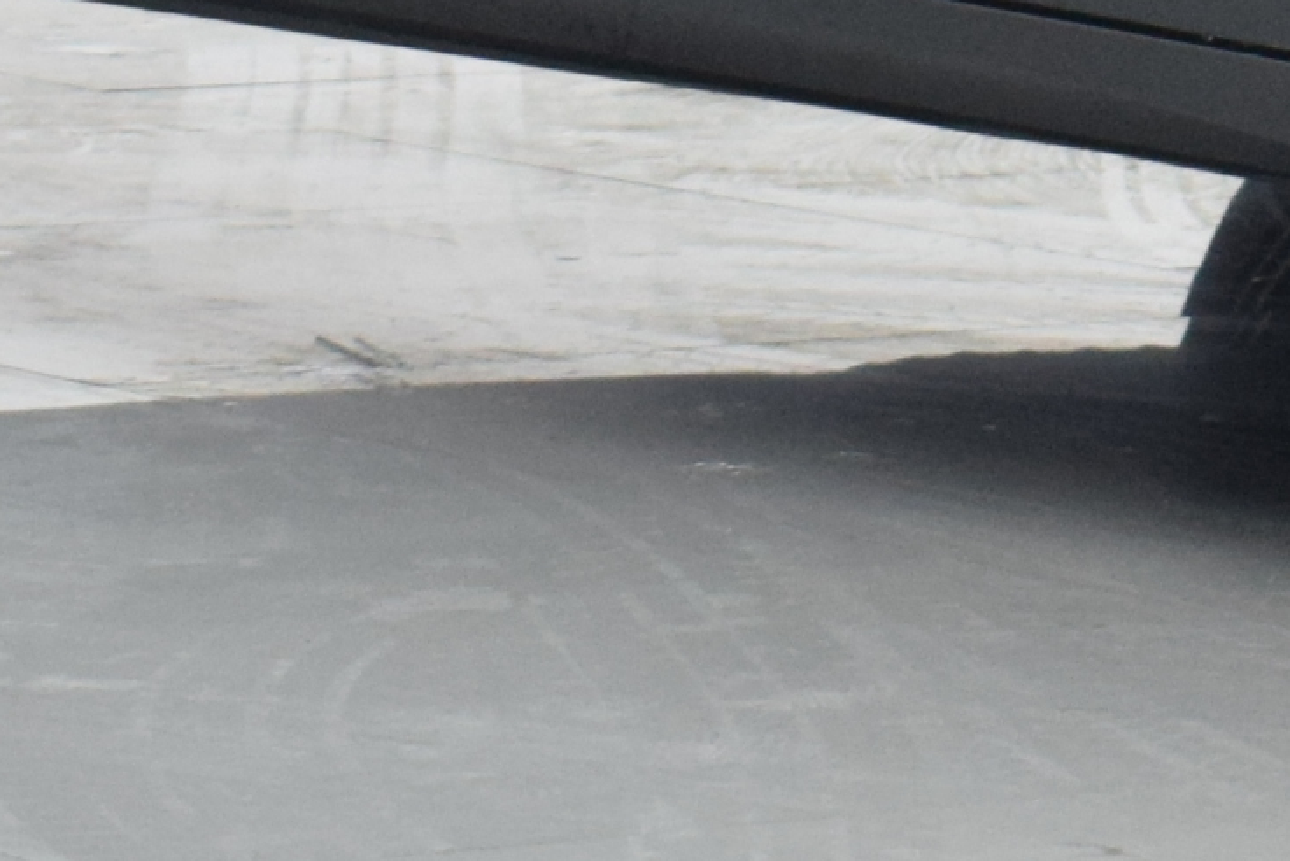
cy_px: -1220
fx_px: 12472
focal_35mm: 348
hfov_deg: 5.8
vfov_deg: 3.9
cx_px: 2463
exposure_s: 1/160
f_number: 5
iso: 1000
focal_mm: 38
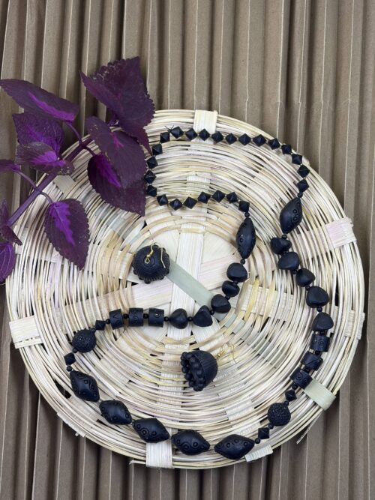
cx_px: 188
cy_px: 250
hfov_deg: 28.0
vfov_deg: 36.8
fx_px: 751
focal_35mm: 52
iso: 50
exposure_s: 1/65
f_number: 1.6
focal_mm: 5.96
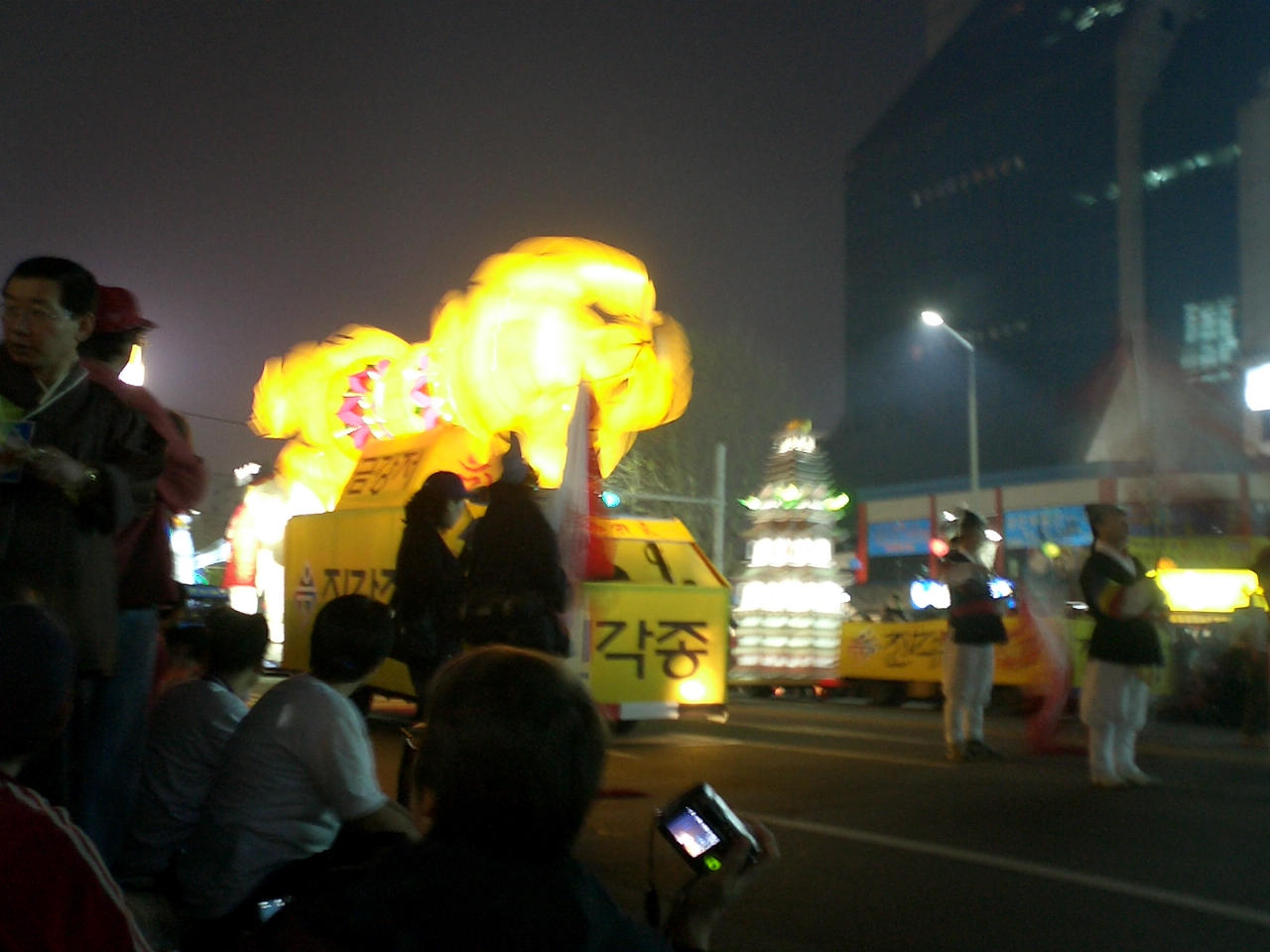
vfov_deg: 38.7
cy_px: 476
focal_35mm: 37
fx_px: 1357
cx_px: 635
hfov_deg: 50.1
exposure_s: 1/1.25
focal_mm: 5.6
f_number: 3.5
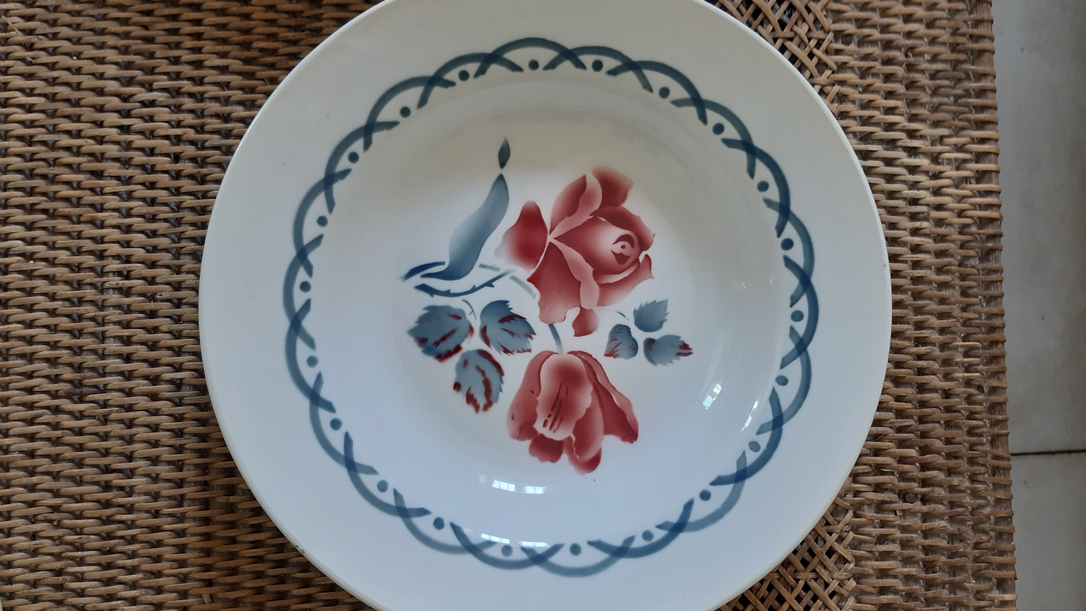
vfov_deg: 40.2
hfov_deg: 66.1
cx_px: 546
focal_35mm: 29
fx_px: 835
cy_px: 316
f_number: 1.7
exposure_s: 1/60
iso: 80
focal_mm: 3.92
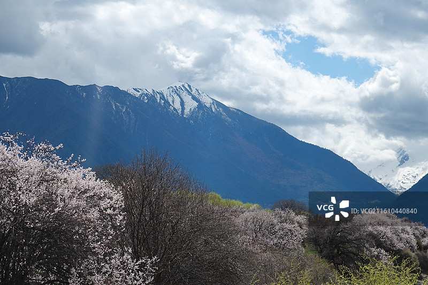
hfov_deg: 21.5
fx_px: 1129
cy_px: 142
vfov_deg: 14.4
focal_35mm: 95
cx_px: 214
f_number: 5.6
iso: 125
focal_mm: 34.64
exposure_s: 1/1000
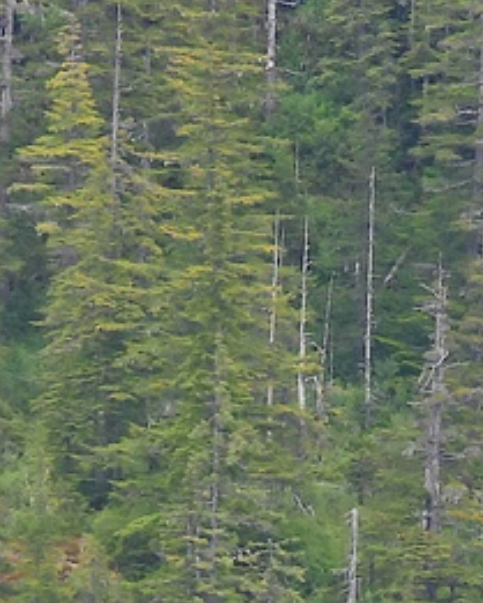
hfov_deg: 1.0
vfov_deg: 1.3
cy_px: -136
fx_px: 27341
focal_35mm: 1531
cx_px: 800
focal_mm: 57.1
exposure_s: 1/125
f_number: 5
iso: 125
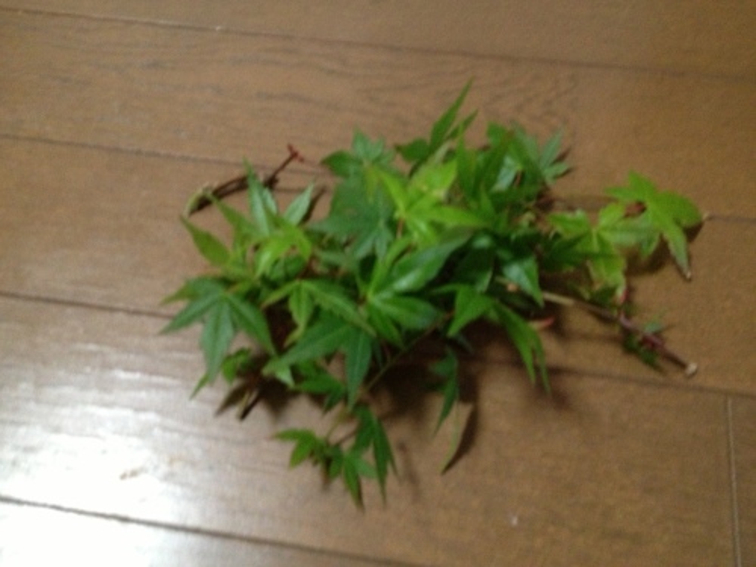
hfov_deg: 52.6
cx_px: 378
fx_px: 764
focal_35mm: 35
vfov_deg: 40.7
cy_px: 284
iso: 400
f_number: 2.4
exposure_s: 1/17
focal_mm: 4.28
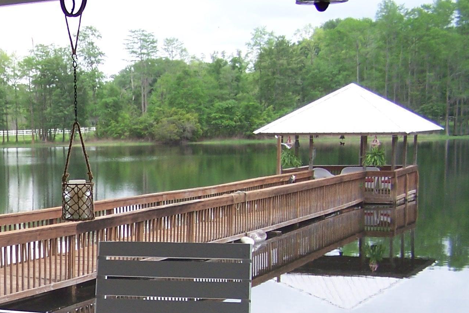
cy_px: 267
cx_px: 11
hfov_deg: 24.3
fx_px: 1042
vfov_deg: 16.9
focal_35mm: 80
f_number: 2.8
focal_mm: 6.3
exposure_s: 1/250
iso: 80
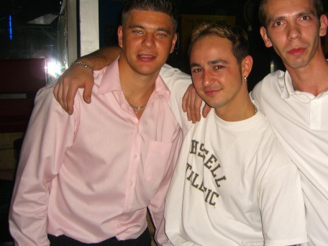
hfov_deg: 37.9
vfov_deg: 29.1
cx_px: 209
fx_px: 474
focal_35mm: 50
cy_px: 105
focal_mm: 7.9
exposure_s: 1/60
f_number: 2.8
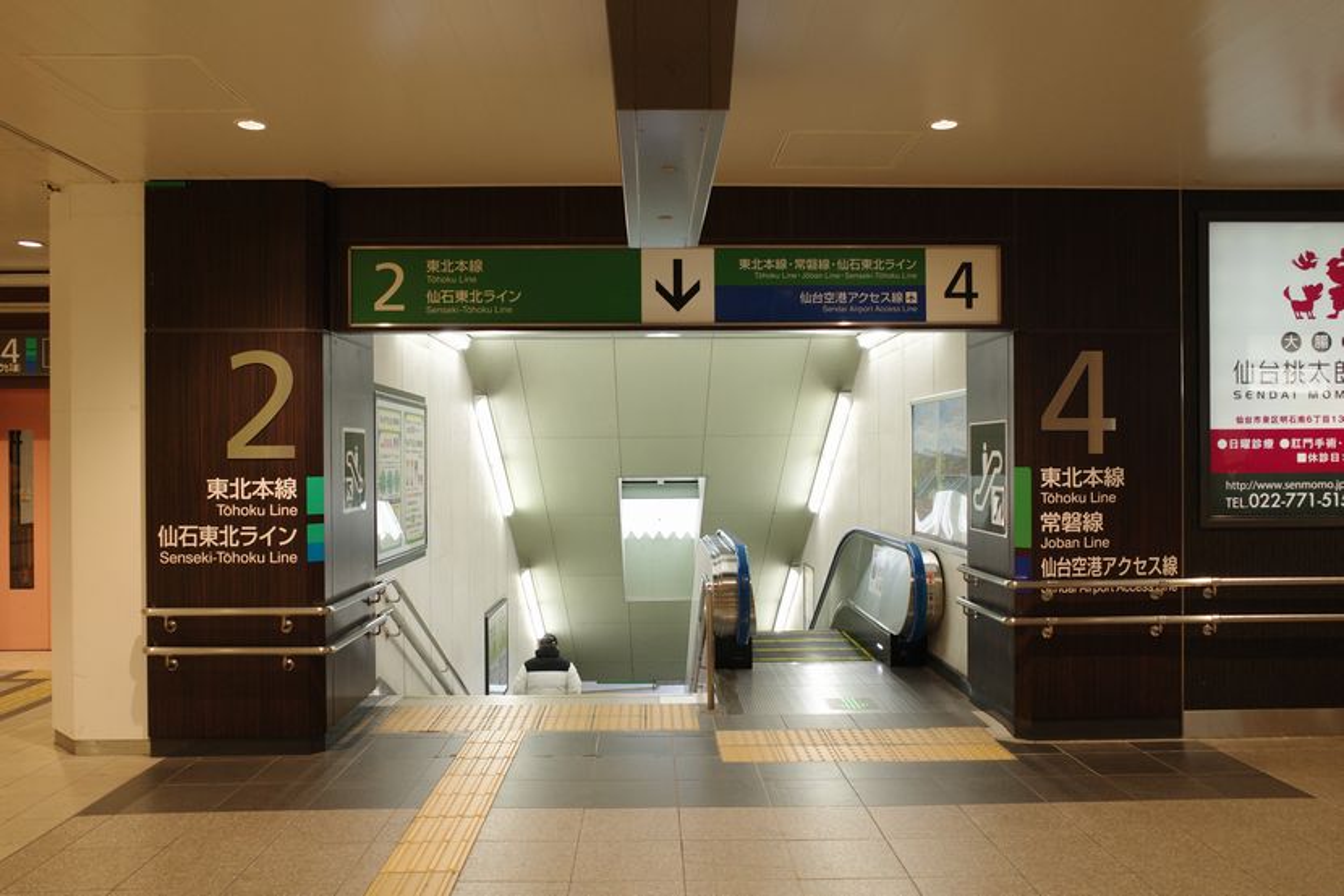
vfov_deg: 46.4
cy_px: 448
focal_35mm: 28
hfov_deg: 65.5
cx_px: 672
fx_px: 1045
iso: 1000
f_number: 3.2
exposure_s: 1/200
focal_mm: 18.3
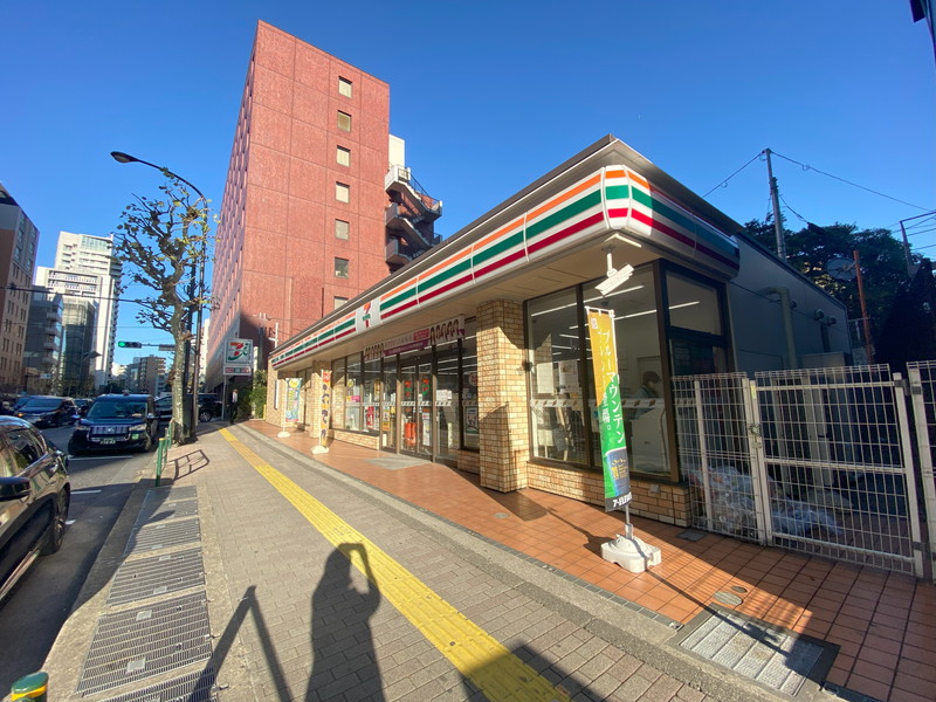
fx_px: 352
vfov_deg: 89.9
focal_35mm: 13
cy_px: 351
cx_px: 468
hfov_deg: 106.2
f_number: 2.4
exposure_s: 1/470
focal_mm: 1.54
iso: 20
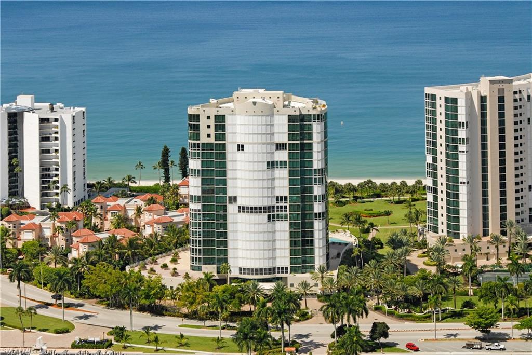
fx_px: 1442
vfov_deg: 14.1
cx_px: 266
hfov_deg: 20.9
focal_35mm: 98
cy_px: 178
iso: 200
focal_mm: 65
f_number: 10
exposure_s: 1/400
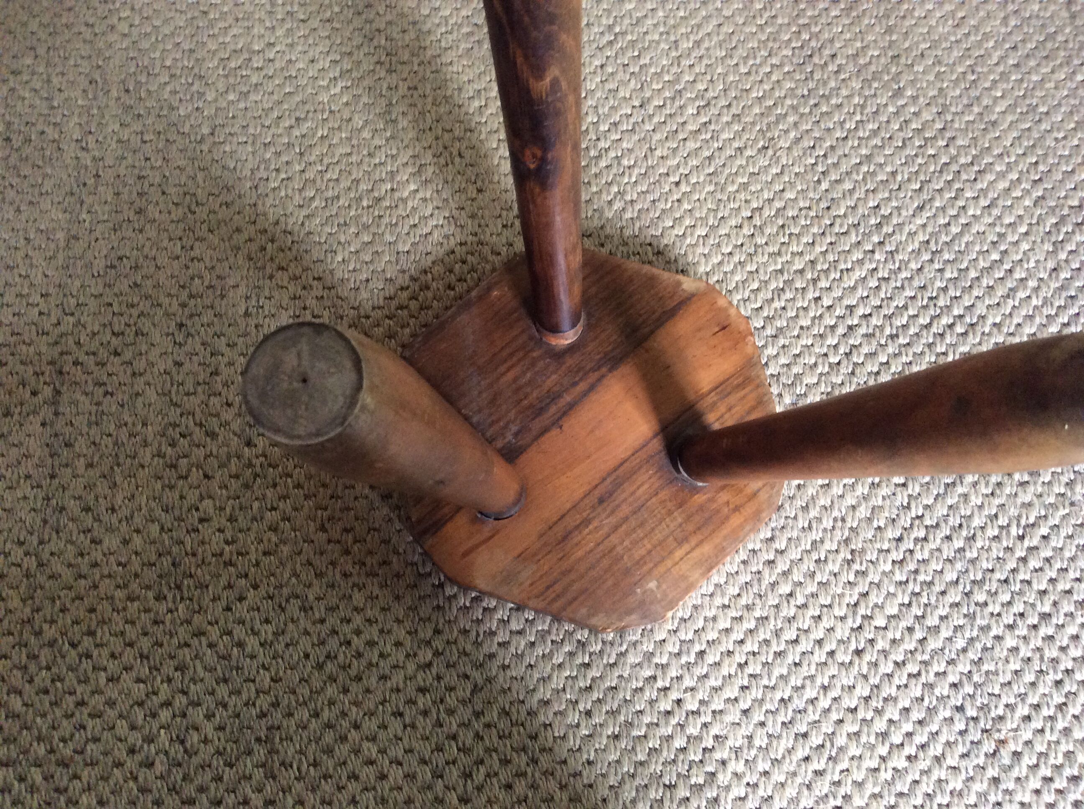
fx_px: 1001
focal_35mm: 32
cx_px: 542
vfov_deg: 44.1
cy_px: 404
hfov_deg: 56.9
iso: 200
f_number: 2.4
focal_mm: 3.3
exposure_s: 1/25
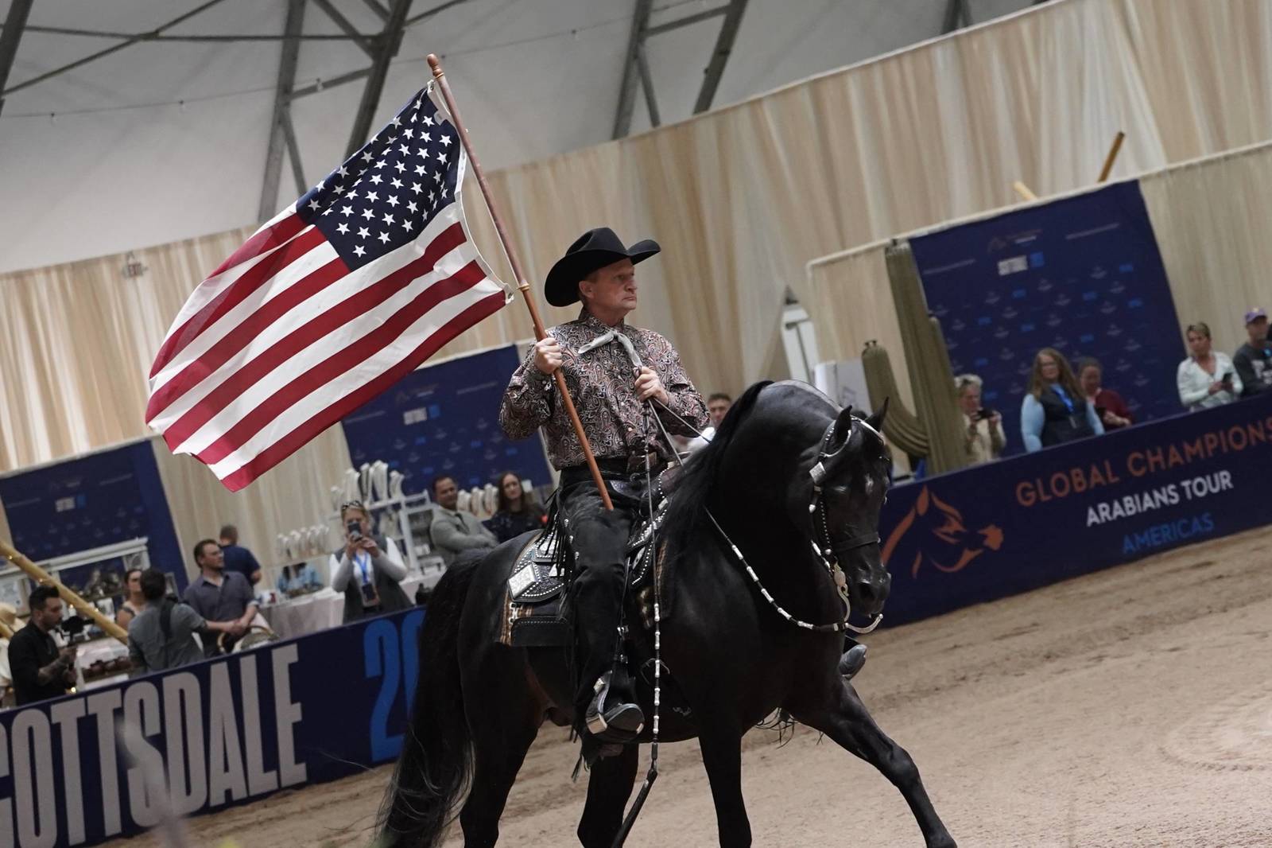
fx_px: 2473
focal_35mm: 70
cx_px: 636
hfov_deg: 28.8
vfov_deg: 19.4
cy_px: 424
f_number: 4
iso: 3200
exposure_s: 1/320
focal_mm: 70
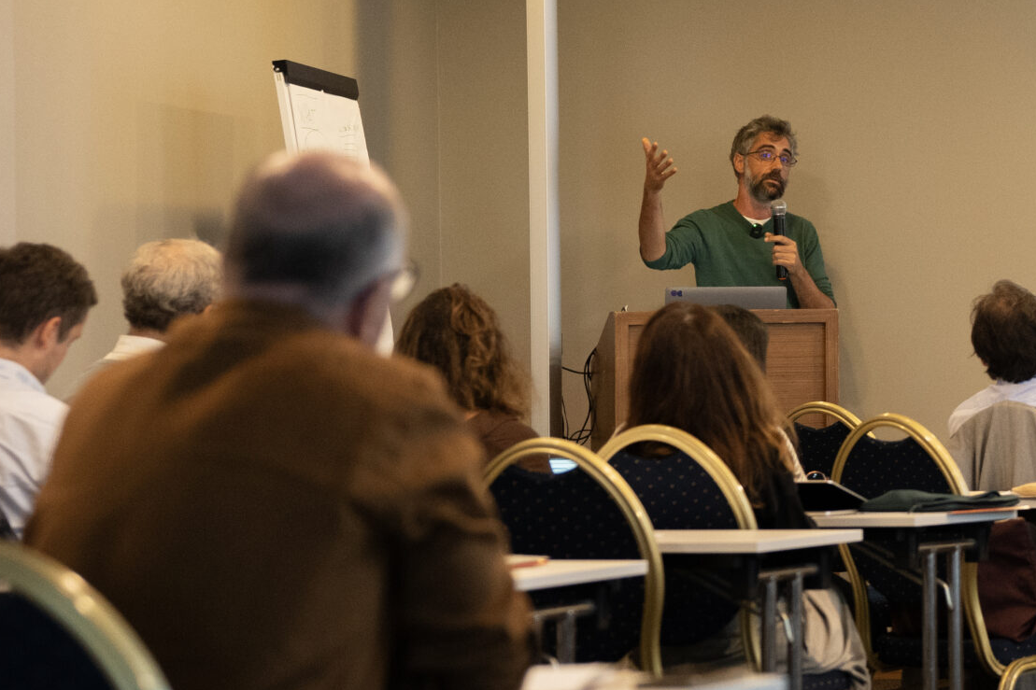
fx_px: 4517
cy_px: 249
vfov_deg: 8.7
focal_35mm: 157
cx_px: 1174
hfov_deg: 12.8
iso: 4000
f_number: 2.8
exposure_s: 1/100
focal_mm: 68
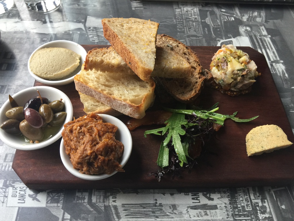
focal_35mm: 29
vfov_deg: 48.2
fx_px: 246
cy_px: 110
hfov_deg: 61.7
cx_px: 147
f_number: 2.2
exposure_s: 1/30
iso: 40
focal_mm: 4.15
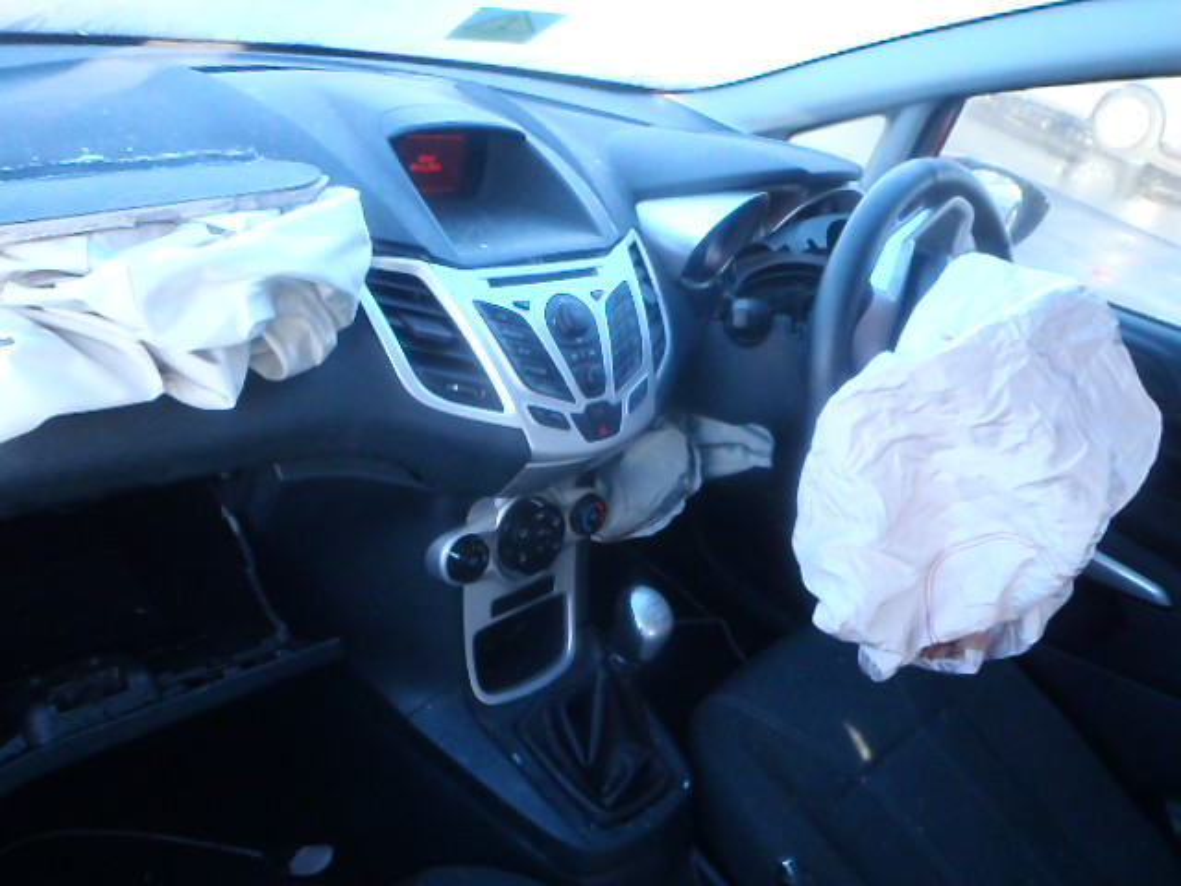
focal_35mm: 28
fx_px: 955
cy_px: 443
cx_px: 590
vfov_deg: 49.7
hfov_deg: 63.4
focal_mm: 5
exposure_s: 1/160
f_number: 3.5
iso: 800
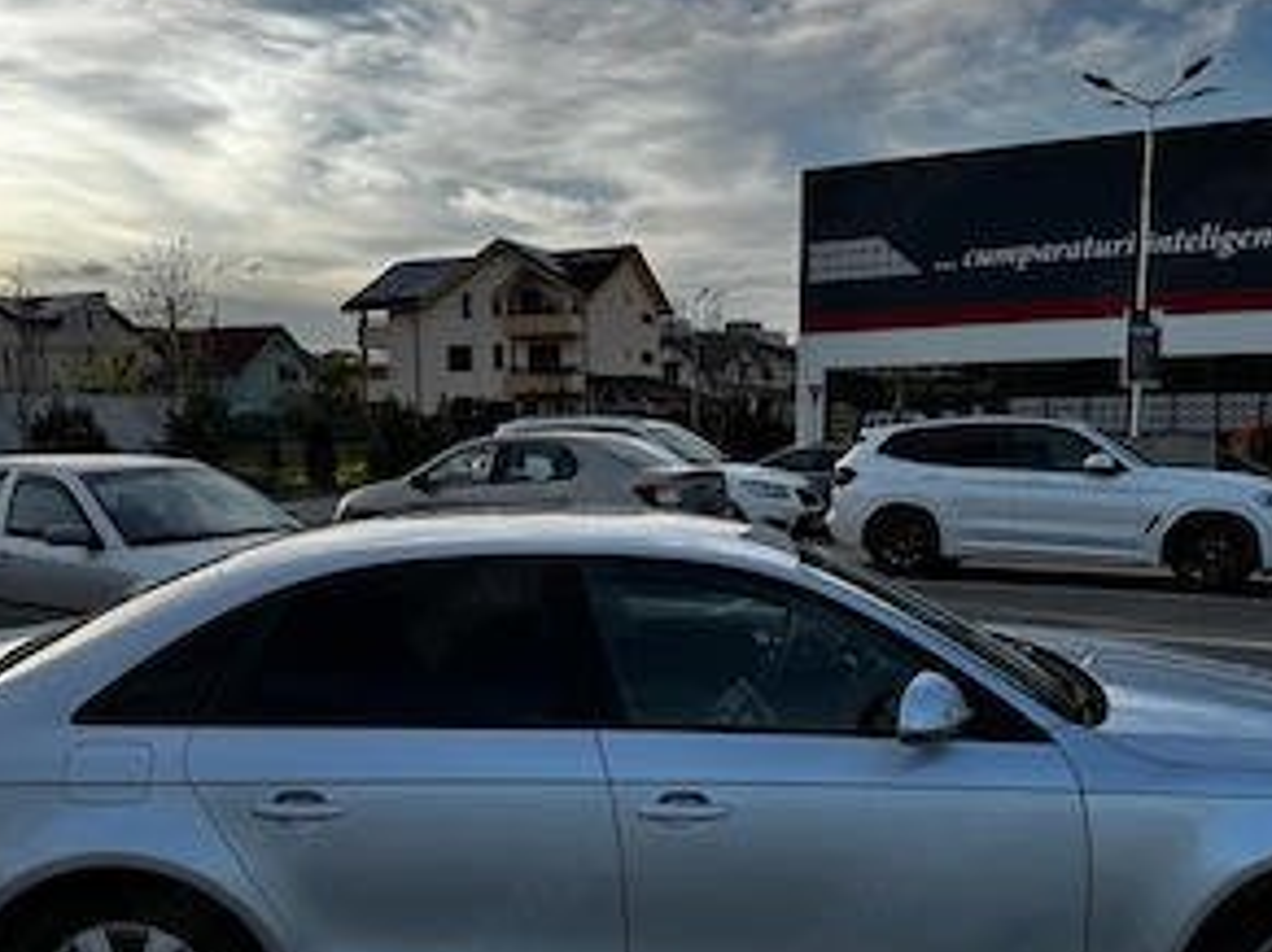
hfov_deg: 55.4
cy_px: 603
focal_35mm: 33
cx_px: 638
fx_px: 1212
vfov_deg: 42.6
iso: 80
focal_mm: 6.76
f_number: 1.78
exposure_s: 1/2331
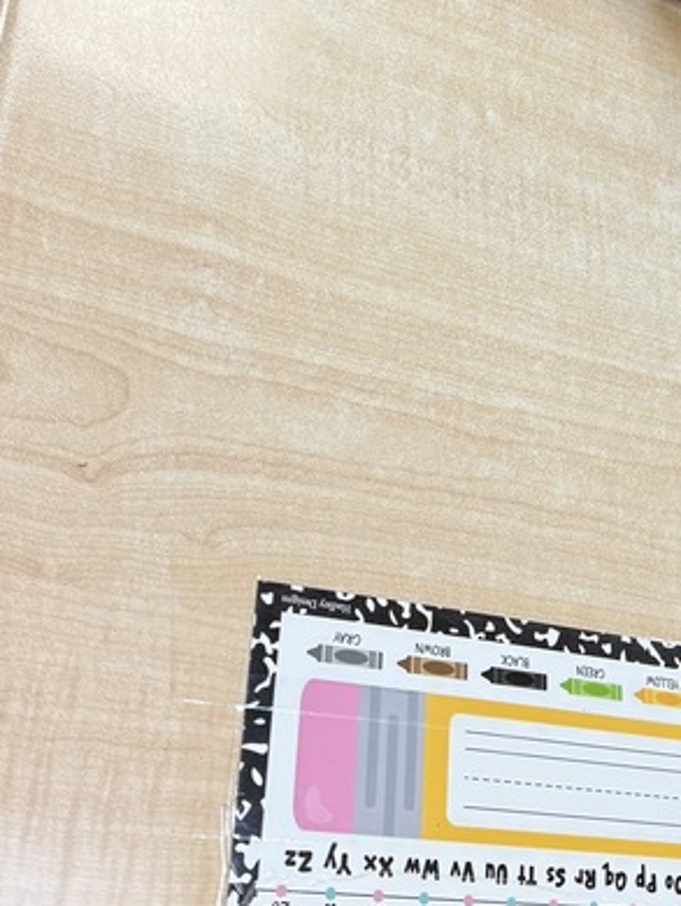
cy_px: 109
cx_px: 674
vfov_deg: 29.6
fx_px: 1651
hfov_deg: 22.5
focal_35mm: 63
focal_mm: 6.76
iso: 160
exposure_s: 1/120
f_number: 1.78
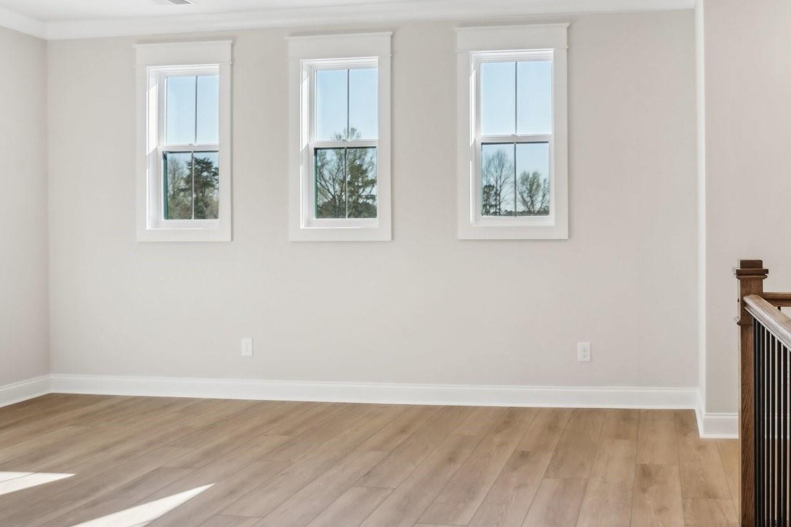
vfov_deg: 43.5
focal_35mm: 30
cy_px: 230
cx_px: 579
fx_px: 659
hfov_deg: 59.1
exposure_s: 1/100
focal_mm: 18
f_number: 8
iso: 400
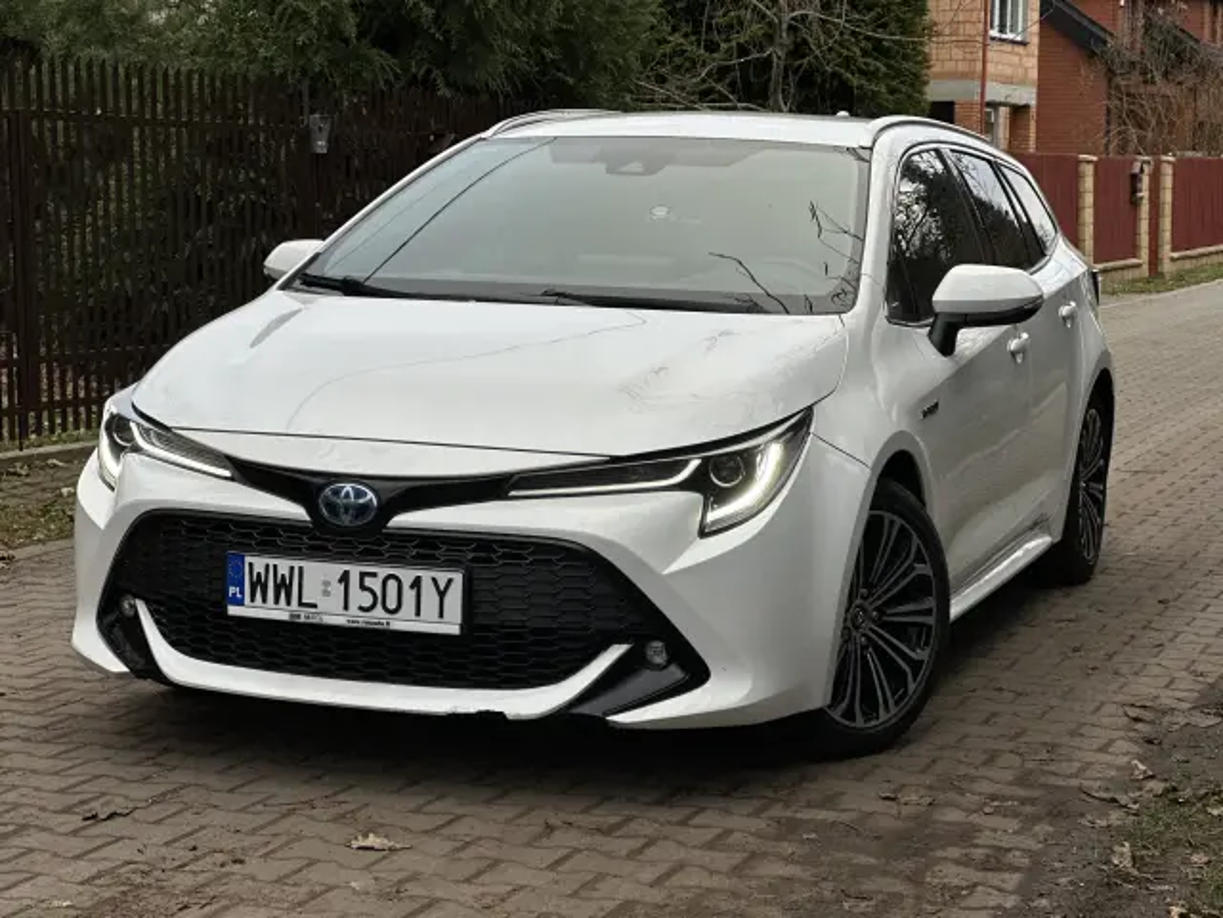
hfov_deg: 25.3
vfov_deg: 19.1
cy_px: 459
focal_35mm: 77
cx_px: 612
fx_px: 2720
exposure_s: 1/121
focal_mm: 9
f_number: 2.8
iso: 25
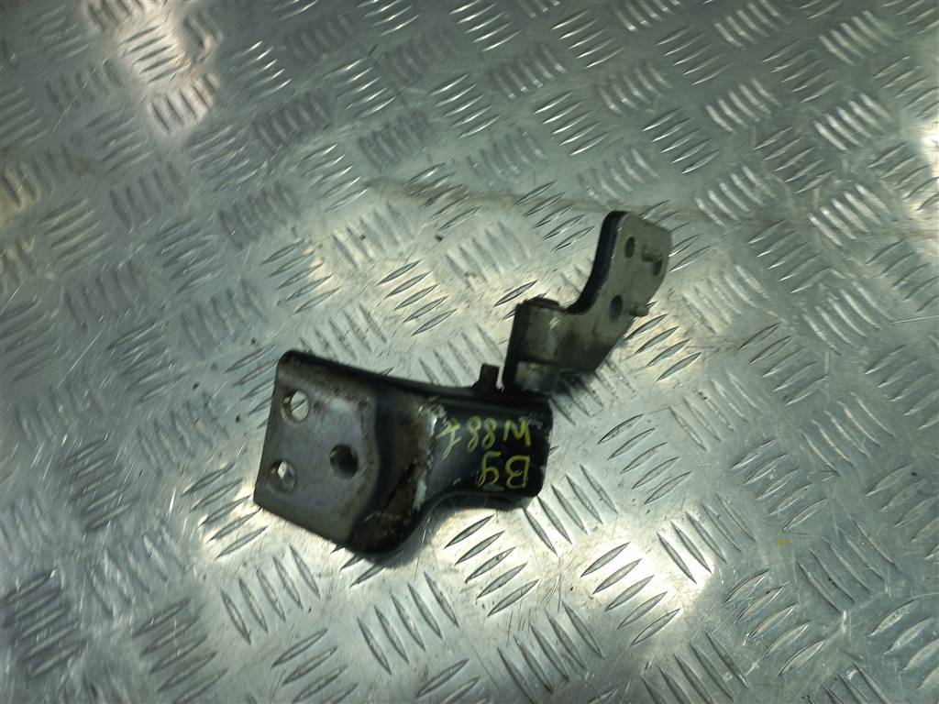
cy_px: 352
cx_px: 470
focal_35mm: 25
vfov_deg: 54.9
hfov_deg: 69.4
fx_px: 678
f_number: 1.8
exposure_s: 1/50
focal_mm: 4.6
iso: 40
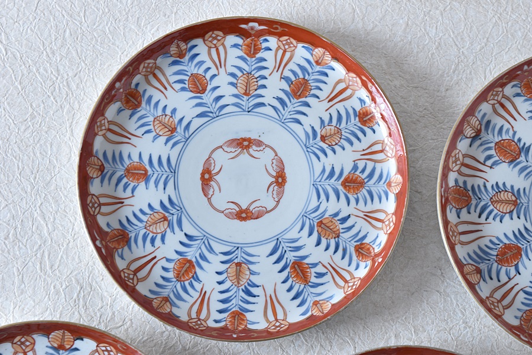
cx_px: 266
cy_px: 178
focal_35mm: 82
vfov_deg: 16.6
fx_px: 1219
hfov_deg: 24.6
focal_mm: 55
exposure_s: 1/10
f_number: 5.6
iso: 400
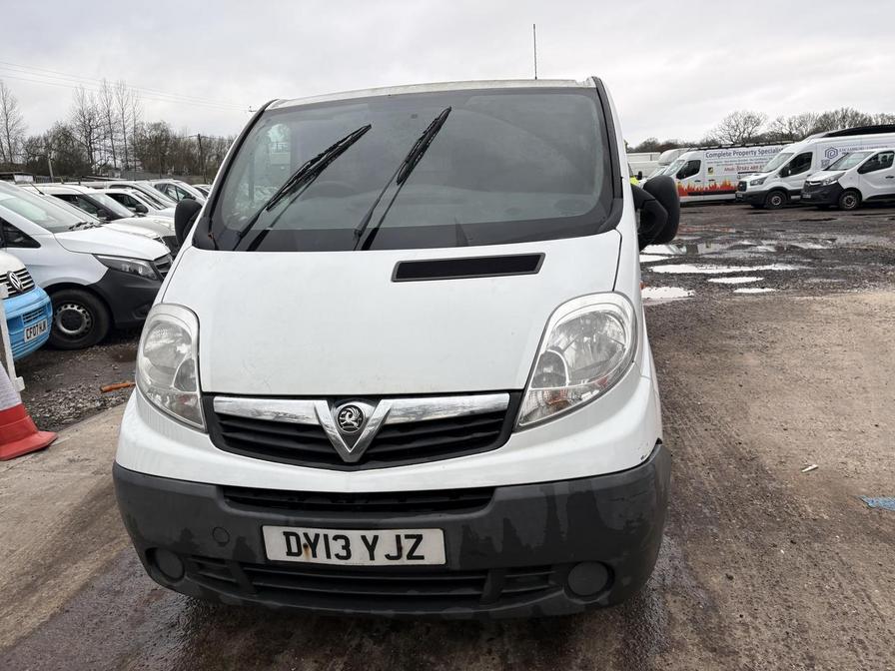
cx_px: 448
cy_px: 336
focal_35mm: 26
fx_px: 672
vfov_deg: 53.1
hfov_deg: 67.3
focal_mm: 5.96
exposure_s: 1/654
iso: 50
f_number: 1.6
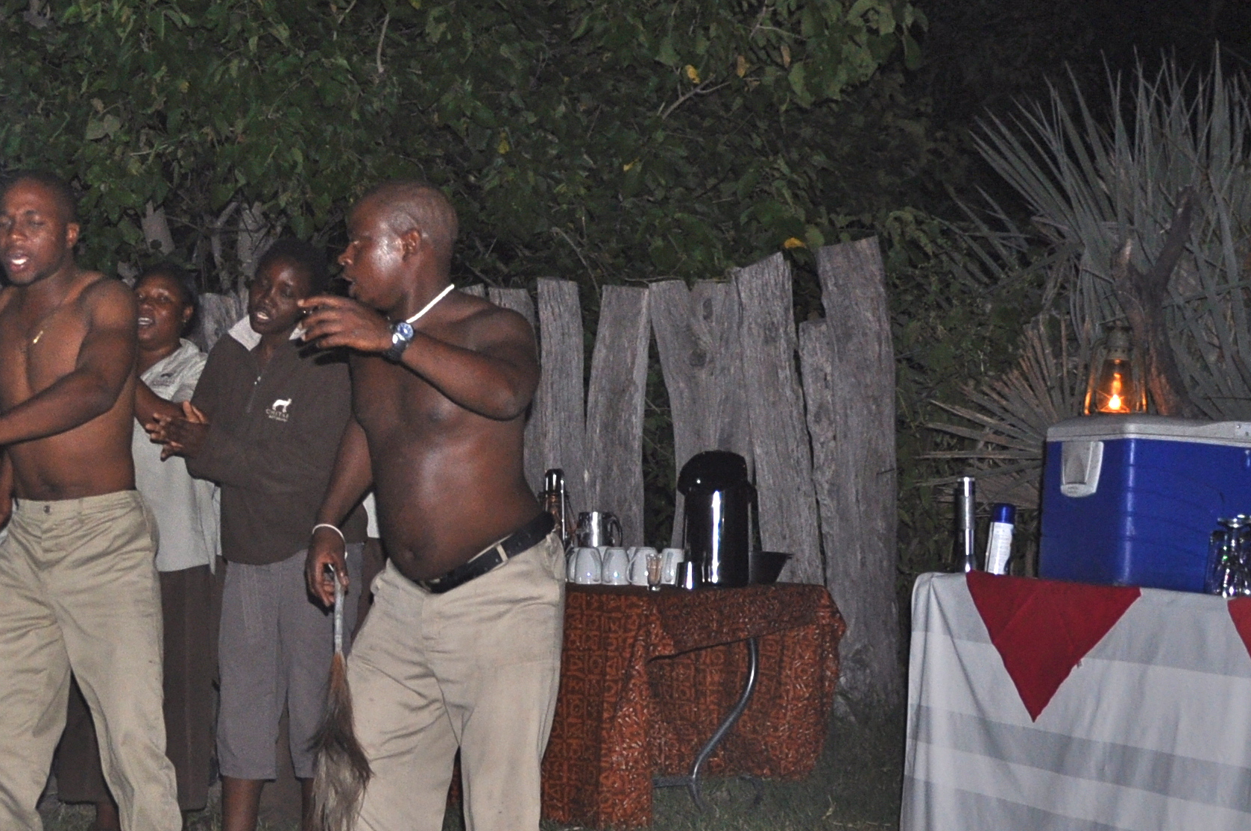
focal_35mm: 69
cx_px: -83
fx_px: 2394
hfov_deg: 27.1
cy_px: 574
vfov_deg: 19.6
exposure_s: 1/60
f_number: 3.5
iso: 400
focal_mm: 18
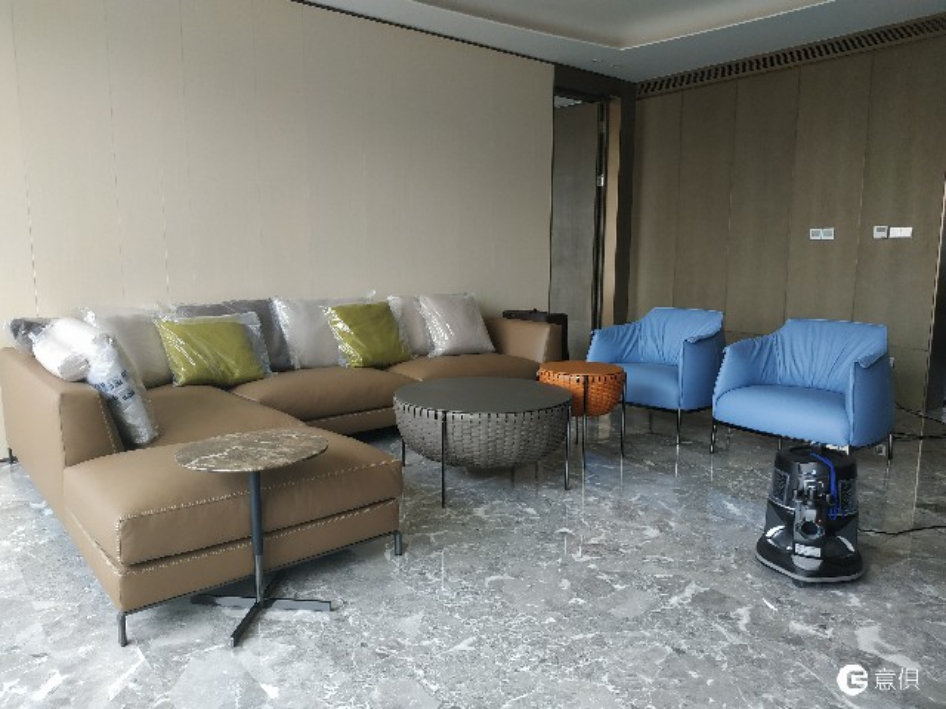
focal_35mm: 24
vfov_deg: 56.8
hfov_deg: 71.6
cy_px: 354
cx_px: 473
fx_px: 656
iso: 200
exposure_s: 1/100
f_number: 1.9
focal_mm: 3.94
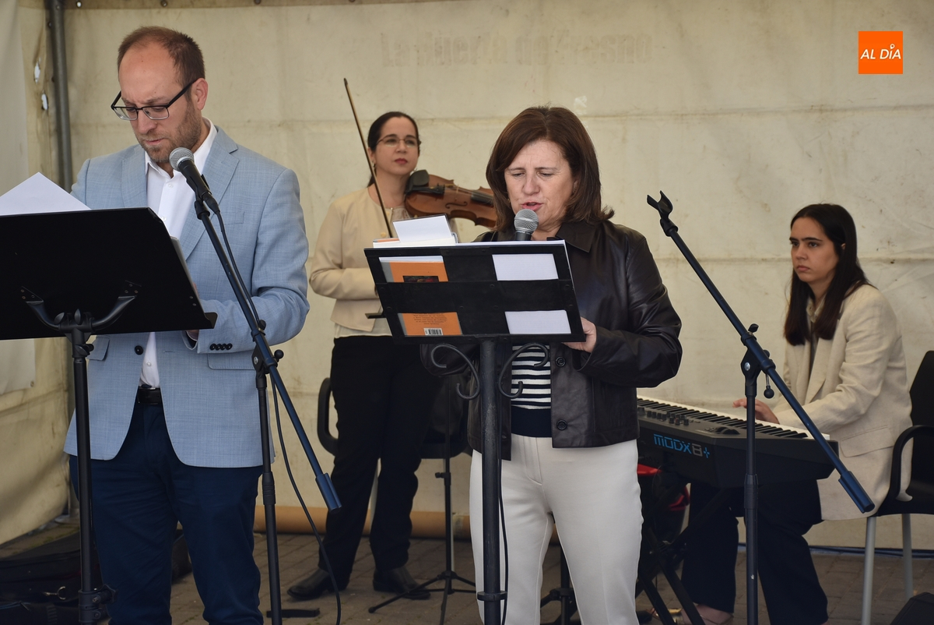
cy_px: 312
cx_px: 467
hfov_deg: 24.2
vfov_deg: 16.3
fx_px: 2181
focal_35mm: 84
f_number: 4.8
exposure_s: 1/400
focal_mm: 56
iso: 200
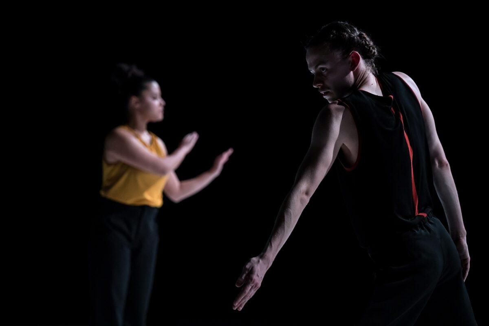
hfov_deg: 17.8
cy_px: 163
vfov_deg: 11.9
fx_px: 1562
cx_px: 244
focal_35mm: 115
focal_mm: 115
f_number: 2.8
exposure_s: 1/400
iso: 3200
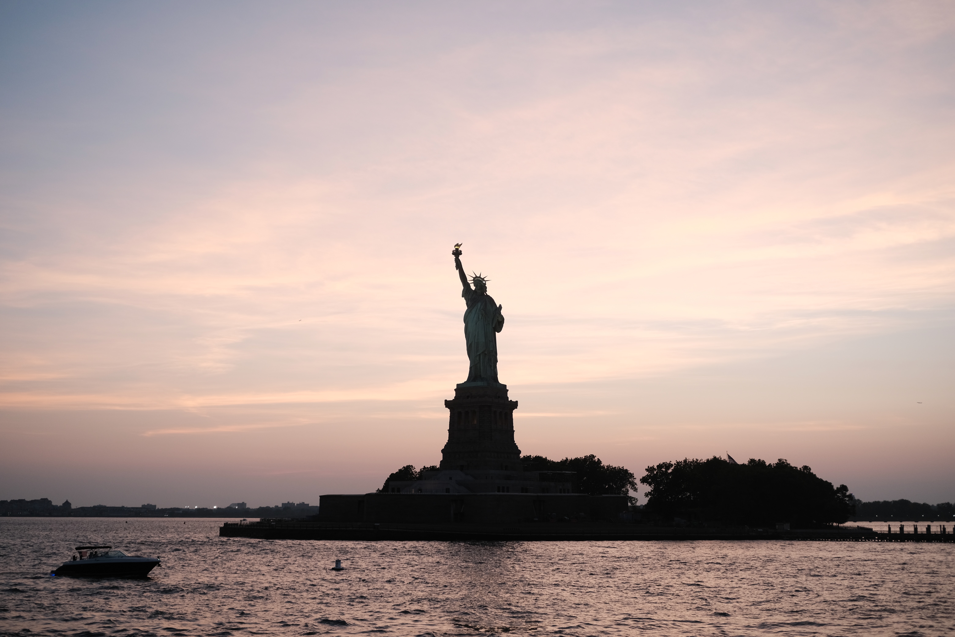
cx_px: 478
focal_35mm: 41
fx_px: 1088
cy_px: 318
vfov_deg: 32.6
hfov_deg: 47.4
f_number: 3.2
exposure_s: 1/180
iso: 320
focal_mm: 27
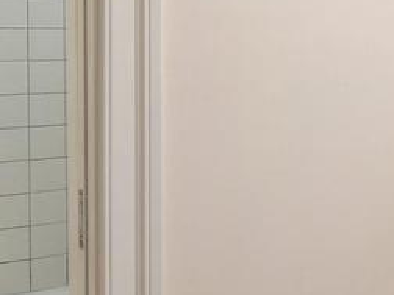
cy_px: 55
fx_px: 876
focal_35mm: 77
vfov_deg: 18.9
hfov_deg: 23.7
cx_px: 438
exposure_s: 1.3
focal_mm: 14
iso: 320
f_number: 14
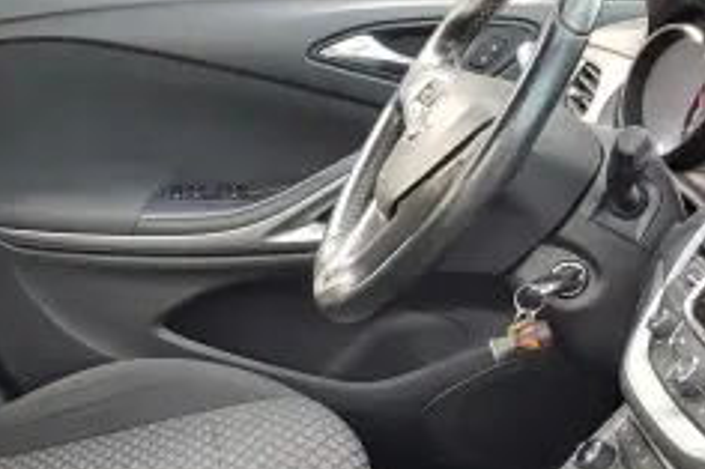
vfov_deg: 19.3
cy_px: 609
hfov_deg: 27.5
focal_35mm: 65
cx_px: -128
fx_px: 1272
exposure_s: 1/50
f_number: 1.8
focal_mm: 5.56
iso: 108
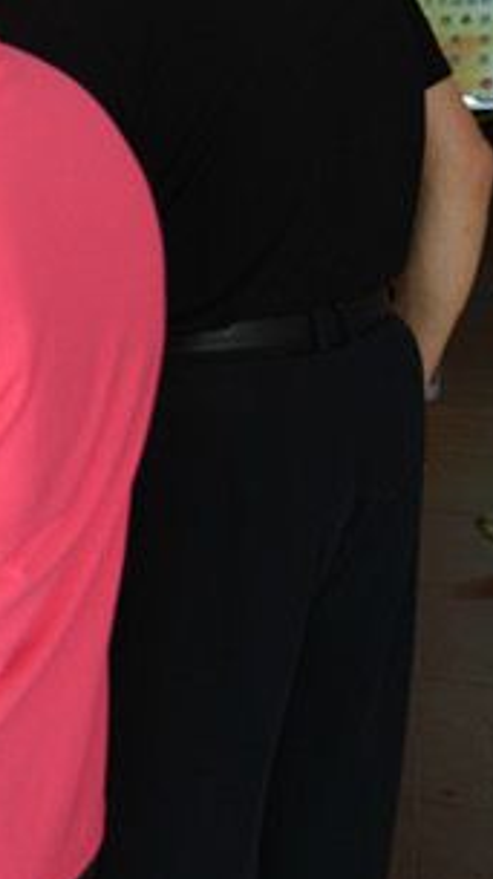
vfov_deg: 31.5
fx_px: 1538
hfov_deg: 14.7
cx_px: -522
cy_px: 259
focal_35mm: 66
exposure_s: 1/50
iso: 800
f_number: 3.5
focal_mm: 24
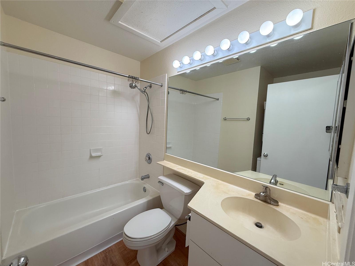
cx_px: 178
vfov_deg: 85.7
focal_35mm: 14
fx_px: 144
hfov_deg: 102.1
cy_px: 133
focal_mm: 2.22
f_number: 2.2
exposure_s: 1/120
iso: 100
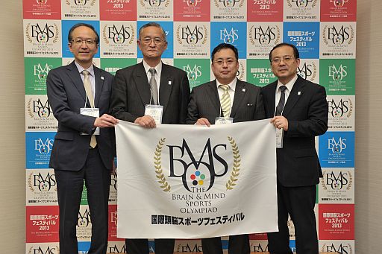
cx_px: 191
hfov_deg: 48.5
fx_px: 424
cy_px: 127
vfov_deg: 33.4
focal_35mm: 40
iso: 1250
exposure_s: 1/125
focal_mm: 40
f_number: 5.6
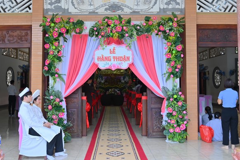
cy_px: 74
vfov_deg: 35.0
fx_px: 253
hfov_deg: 50.7
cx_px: 114
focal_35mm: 38
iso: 200
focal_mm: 34
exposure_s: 1/125
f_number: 6.3
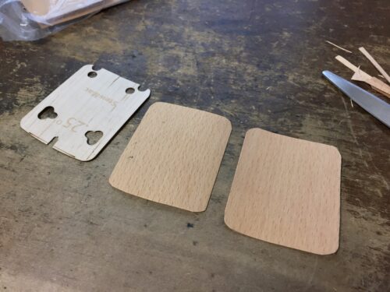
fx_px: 327
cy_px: 146
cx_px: 195
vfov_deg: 48.2
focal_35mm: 29
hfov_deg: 61.7
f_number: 2.2
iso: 64
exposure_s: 1/30
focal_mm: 4.15
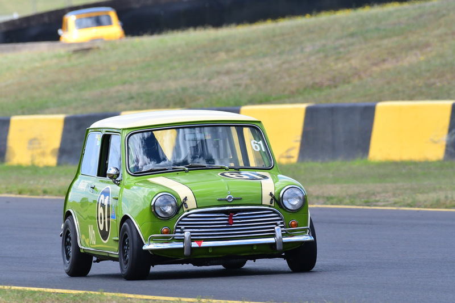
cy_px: 152
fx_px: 9482
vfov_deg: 1.8
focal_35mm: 750
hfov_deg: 2.7
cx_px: 228
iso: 640
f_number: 10
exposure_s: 1/640
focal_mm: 500
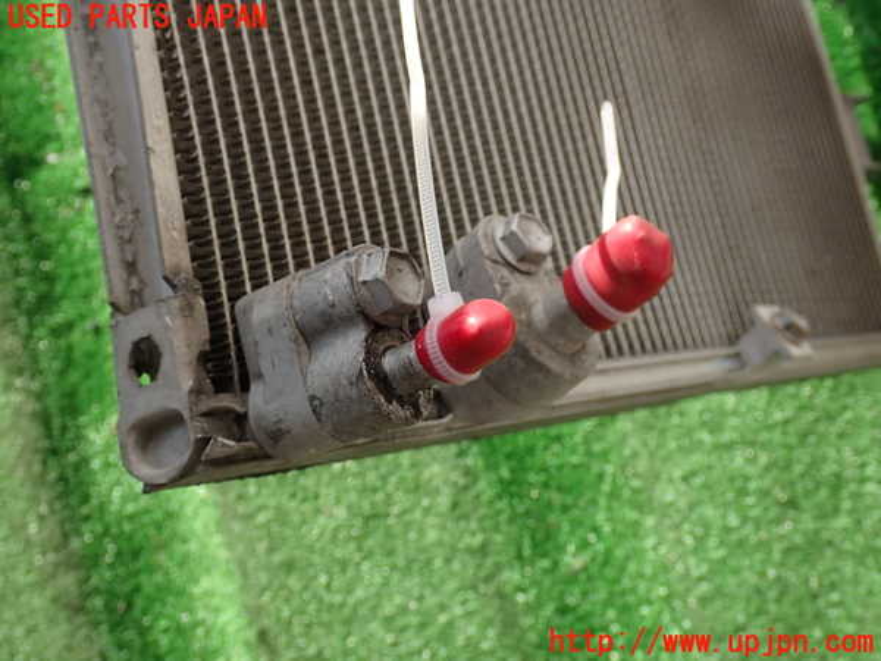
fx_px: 1120
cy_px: 330
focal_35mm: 44
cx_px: 440
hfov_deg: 42.9
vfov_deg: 32.9
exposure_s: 1/250
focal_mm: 7.84
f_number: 4
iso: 100
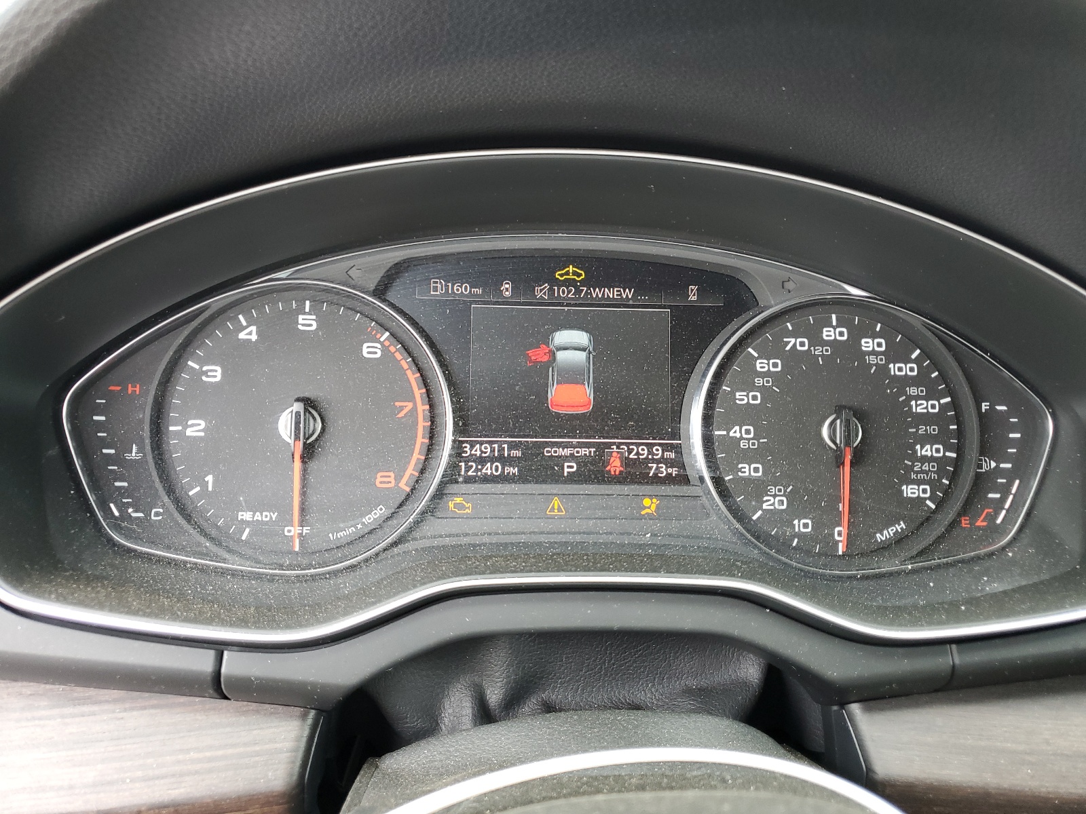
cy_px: 407
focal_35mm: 26
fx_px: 816
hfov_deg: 67.3
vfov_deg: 53.1
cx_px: 543
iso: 74
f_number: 1.5
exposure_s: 1/60.2
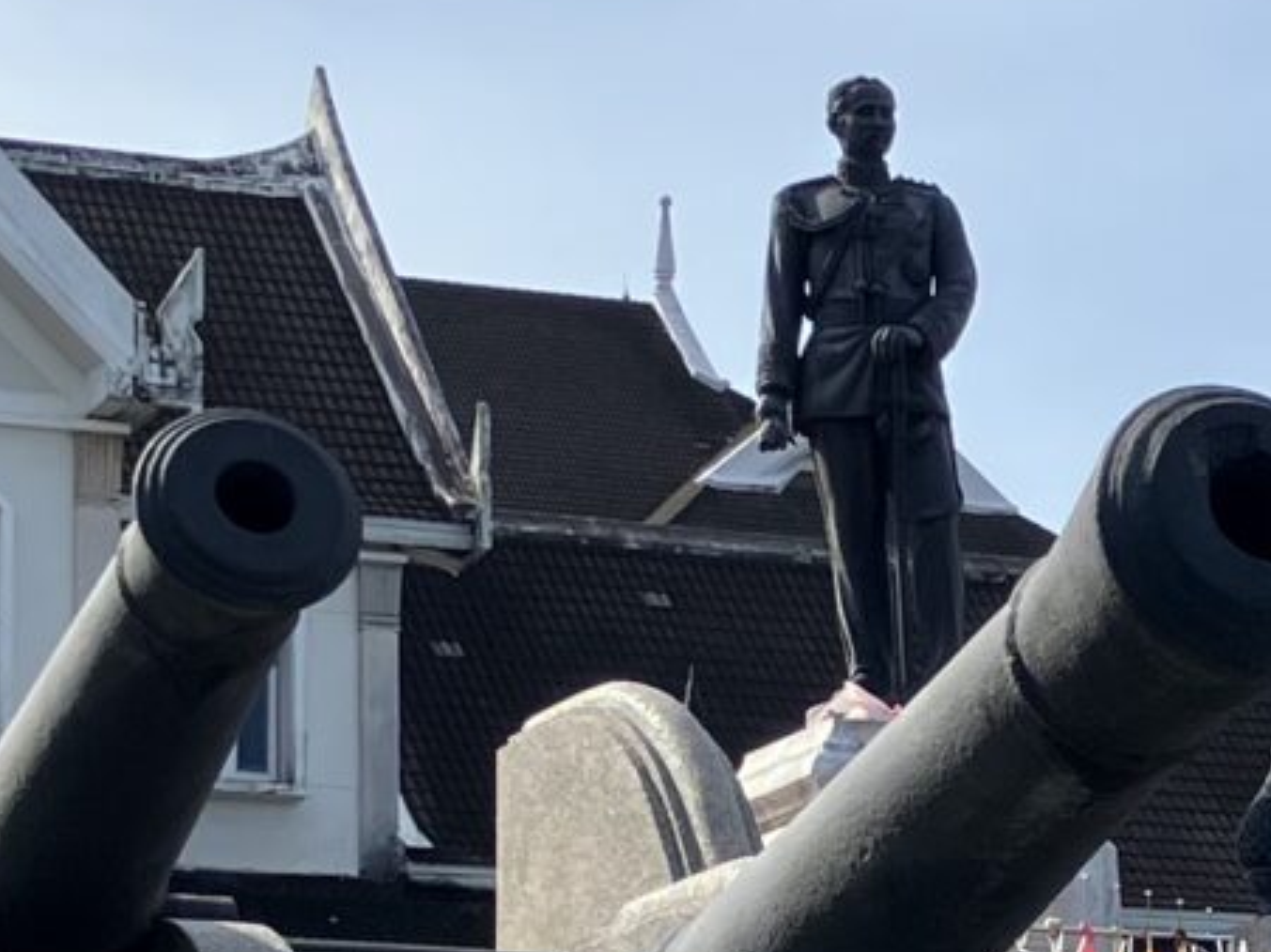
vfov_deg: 9.2
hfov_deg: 12.1
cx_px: 1635
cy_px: 1129
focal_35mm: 159
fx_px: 5836
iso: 32
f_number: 1.8
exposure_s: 1/2208
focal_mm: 3.99
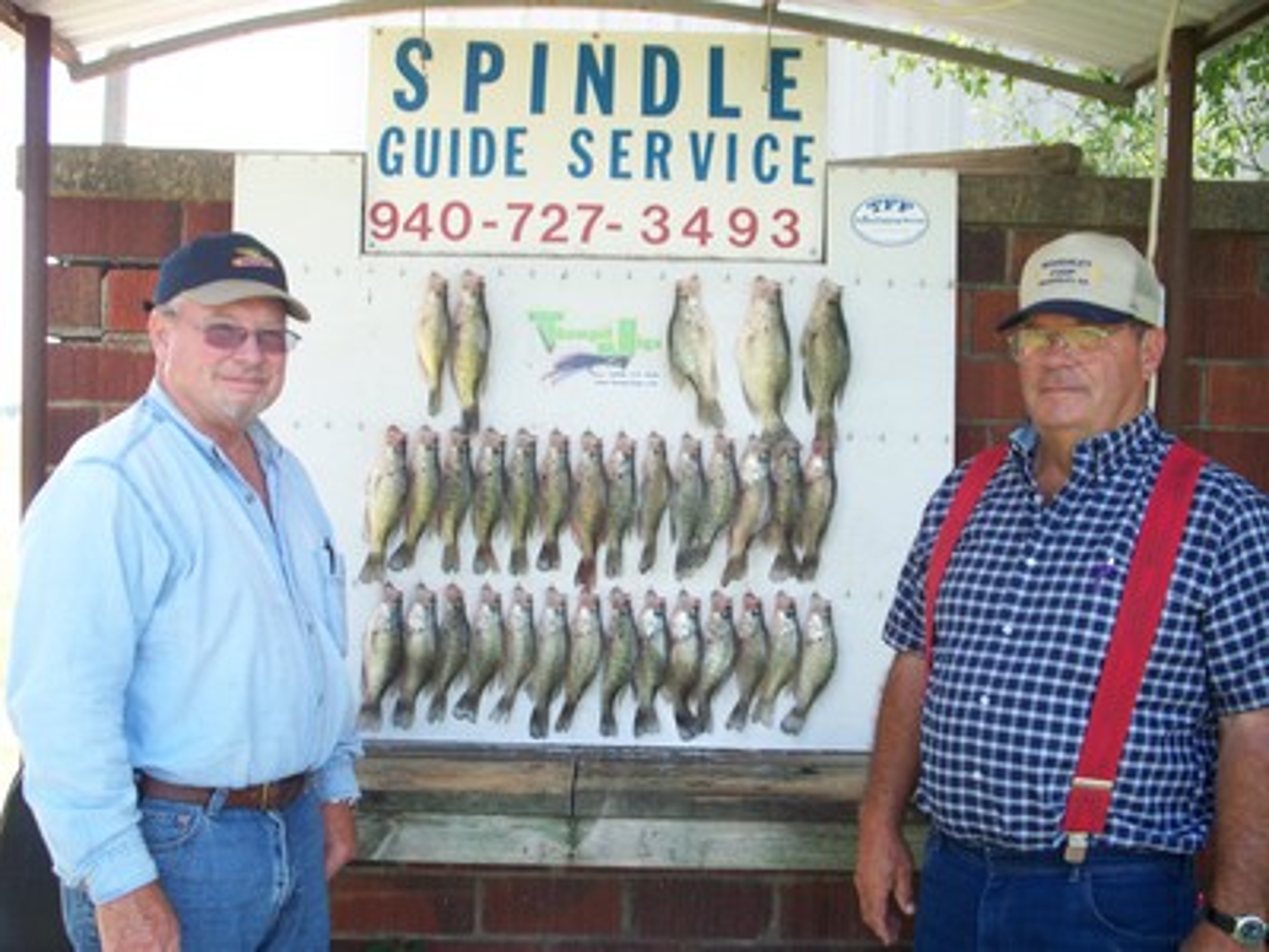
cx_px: 634
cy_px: 476
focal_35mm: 47
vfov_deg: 30.9
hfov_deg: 40.4
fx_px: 1723
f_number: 2.9
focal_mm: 9.86
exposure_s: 1/100
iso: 64
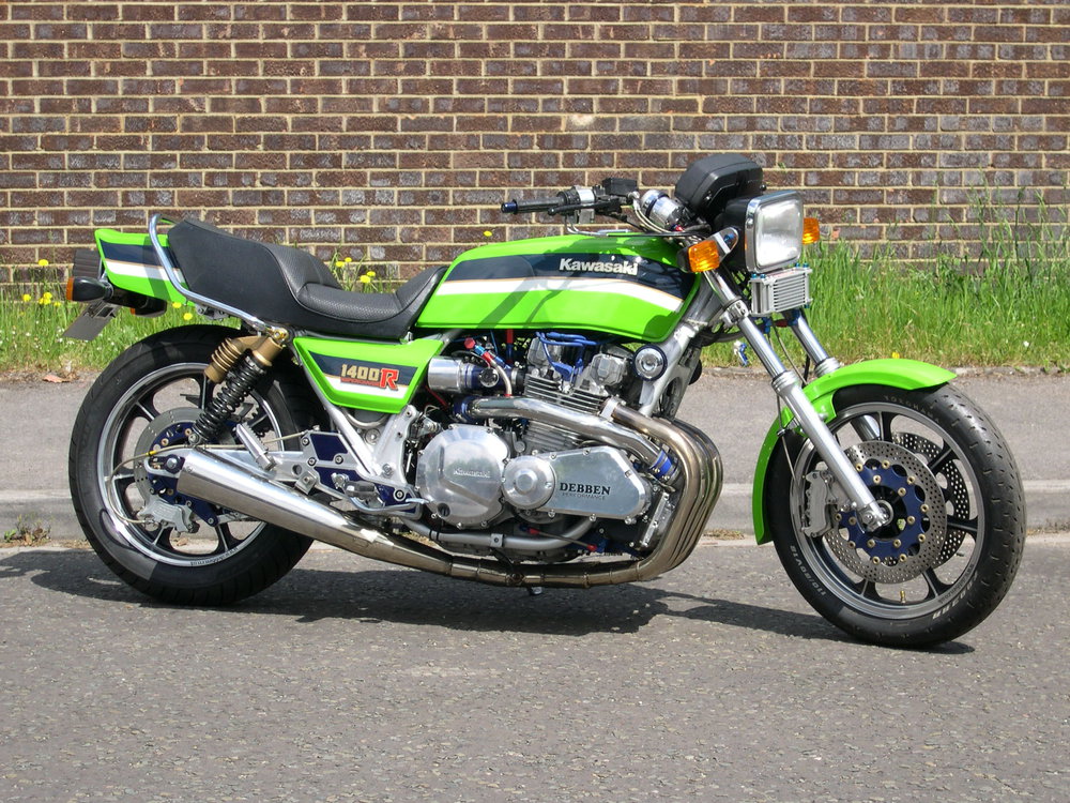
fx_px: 2689
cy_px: 402
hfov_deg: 22.5
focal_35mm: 87
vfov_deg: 17.0
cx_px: 535
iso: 100
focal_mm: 18.4
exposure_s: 1/434
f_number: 4.4
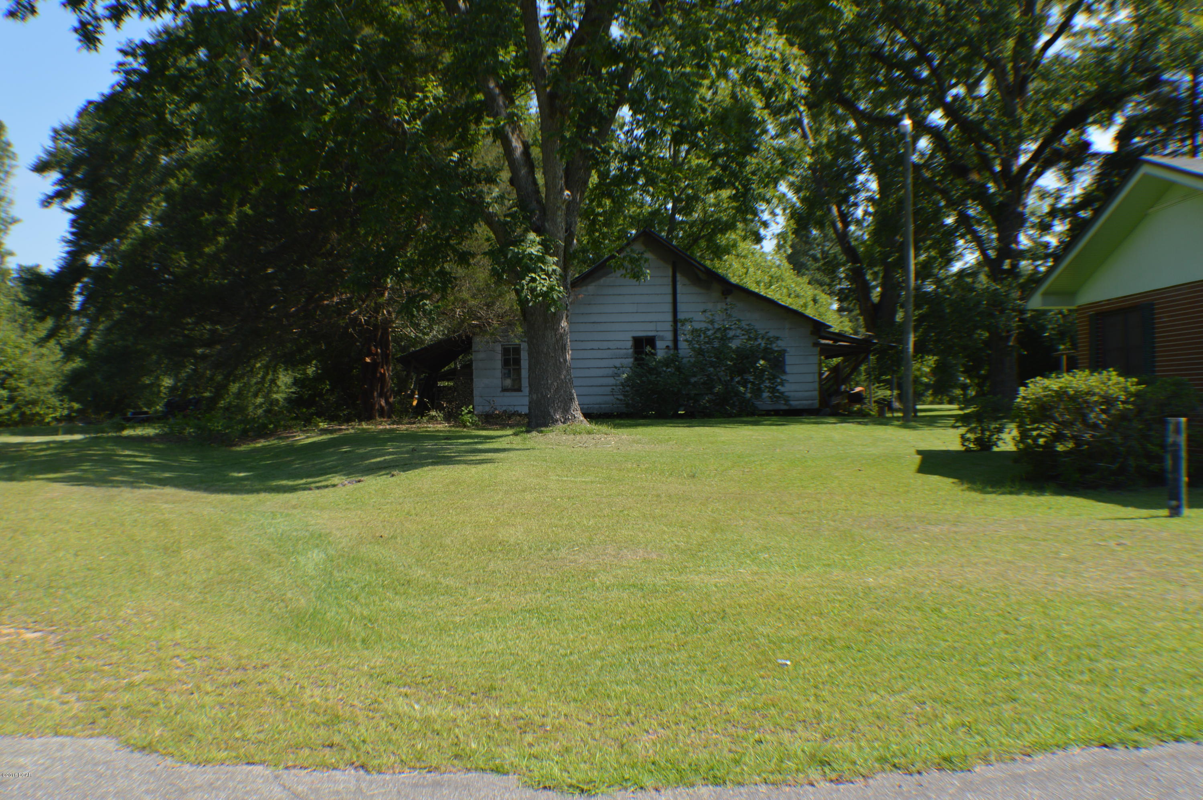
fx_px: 1703
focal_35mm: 51
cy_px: 400
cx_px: 602
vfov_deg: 26.4
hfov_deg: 38.9
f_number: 6.3
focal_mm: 34
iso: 100
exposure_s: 1/160
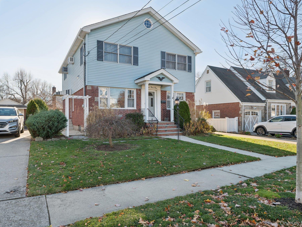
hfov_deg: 73.9
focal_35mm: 23
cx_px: 142
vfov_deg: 58.9
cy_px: 112
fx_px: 201
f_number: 8
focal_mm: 21
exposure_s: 1/160
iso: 320
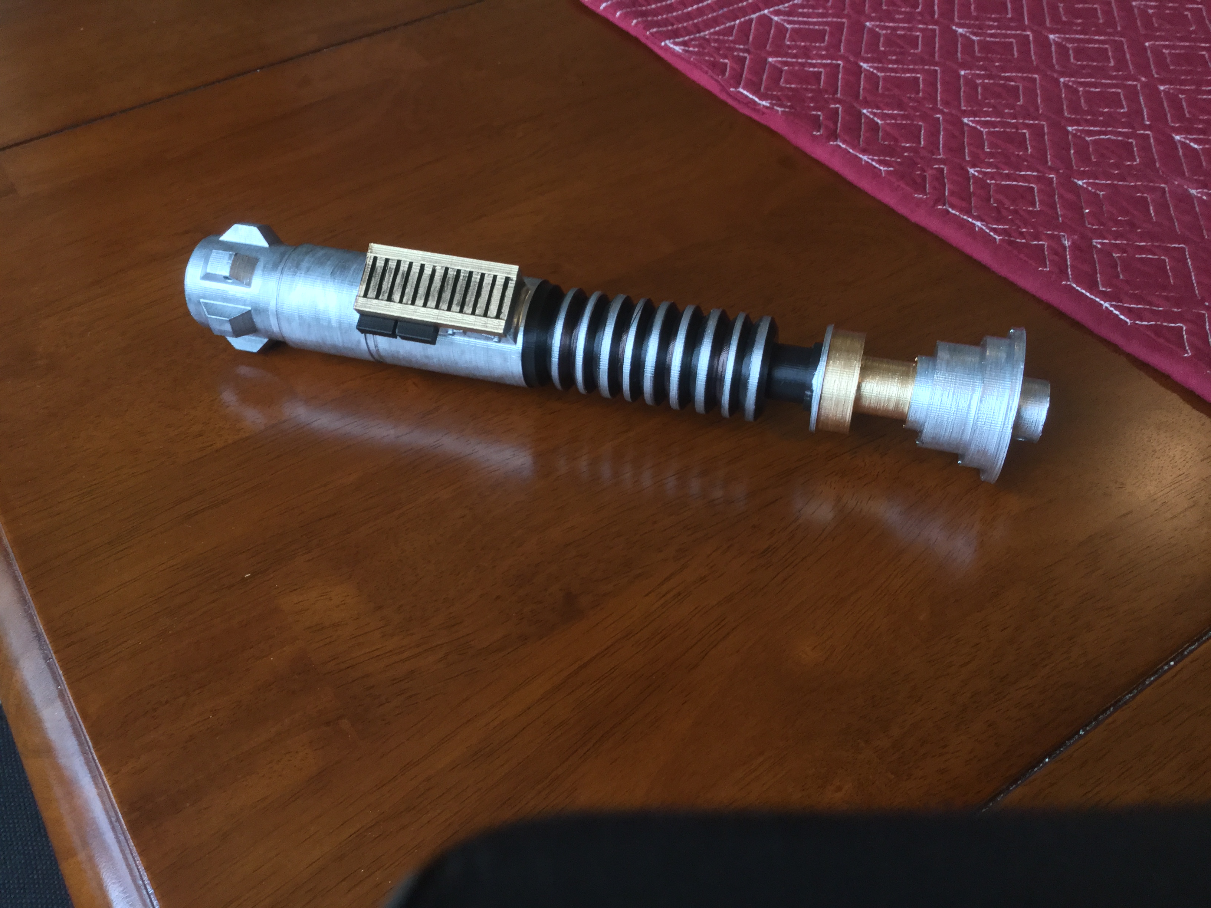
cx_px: 606
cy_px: 454
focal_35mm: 31
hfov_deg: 58.4
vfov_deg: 45.4
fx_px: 1084
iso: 125
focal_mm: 3.3
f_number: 2.4
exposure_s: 1/30
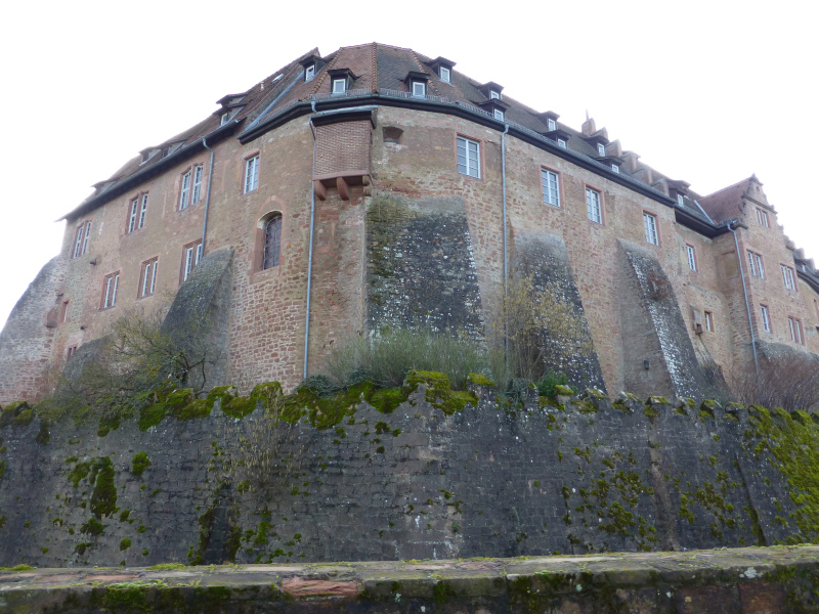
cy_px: 307
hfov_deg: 69.4
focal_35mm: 25
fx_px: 591
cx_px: 410
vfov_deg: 54.9
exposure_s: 1/80
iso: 100
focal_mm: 4.3
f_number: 3.3
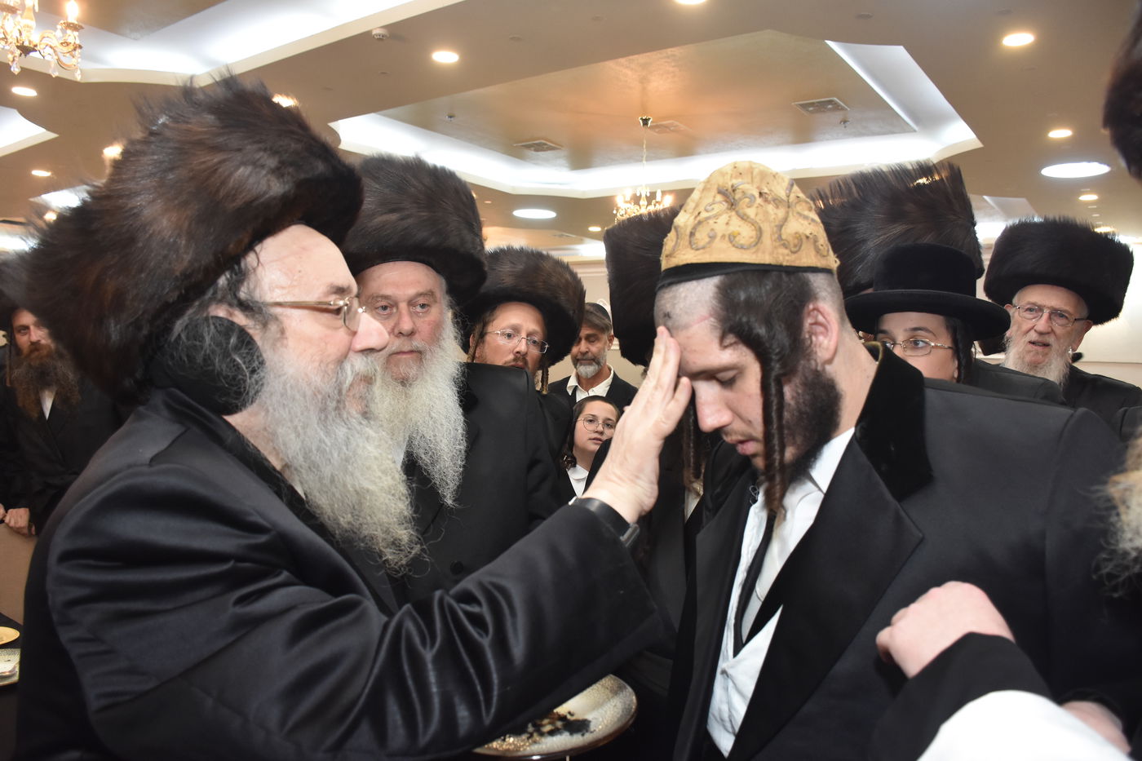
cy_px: 380
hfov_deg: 67.4
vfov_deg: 47.9
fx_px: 856
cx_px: 571
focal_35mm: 27
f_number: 5.6
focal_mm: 18
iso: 1250
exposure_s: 1/80
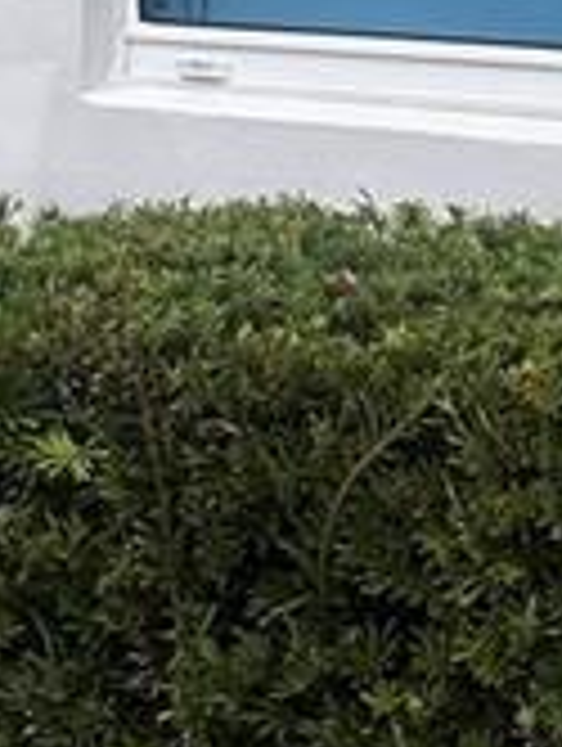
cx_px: 940
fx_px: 2181
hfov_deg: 13.5
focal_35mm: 101
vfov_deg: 17.4
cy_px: -387
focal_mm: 2.22
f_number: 2.2
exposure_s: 1/477
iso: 40
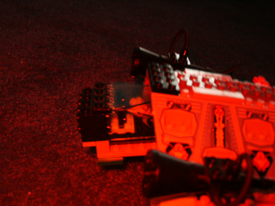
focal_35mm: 50
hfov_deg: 38.2
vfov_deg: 29.1
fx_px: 397
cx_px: 139
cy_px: 104
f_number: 3.6
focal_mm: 10.13
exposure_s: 1/45
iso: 200
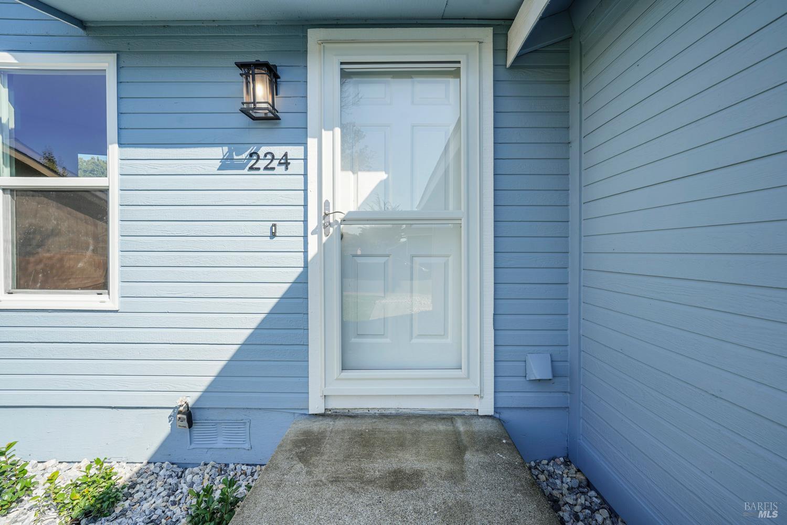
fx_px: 306
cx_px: 394
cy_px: 262
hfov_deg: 104.3
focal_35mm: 14
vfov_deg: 81.2
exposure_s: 1/40
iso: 100
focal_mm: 14
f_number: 8
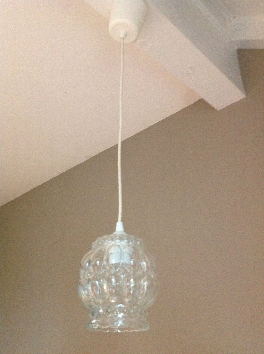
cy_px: 177
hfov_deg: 40.6
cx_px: 132
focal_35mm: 35
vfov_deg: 52.7
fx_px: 357
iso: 640
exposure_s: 1/15
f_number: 2.4
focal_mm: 4.28
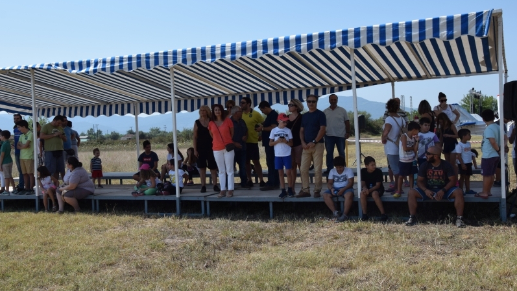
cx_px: 258
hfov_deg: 49.4
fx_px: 562
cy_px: 130
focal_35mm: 41
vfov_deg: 29.0
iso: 100
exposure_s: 1/250
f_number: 8
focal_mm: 26
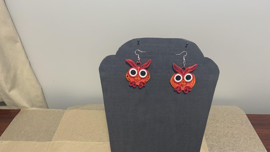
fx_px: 229
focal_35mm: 32
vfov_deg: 36.3
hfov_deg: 61.0
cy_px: 100
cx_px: 136
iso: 125
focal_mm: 3
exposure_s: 1/60
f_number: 1.8
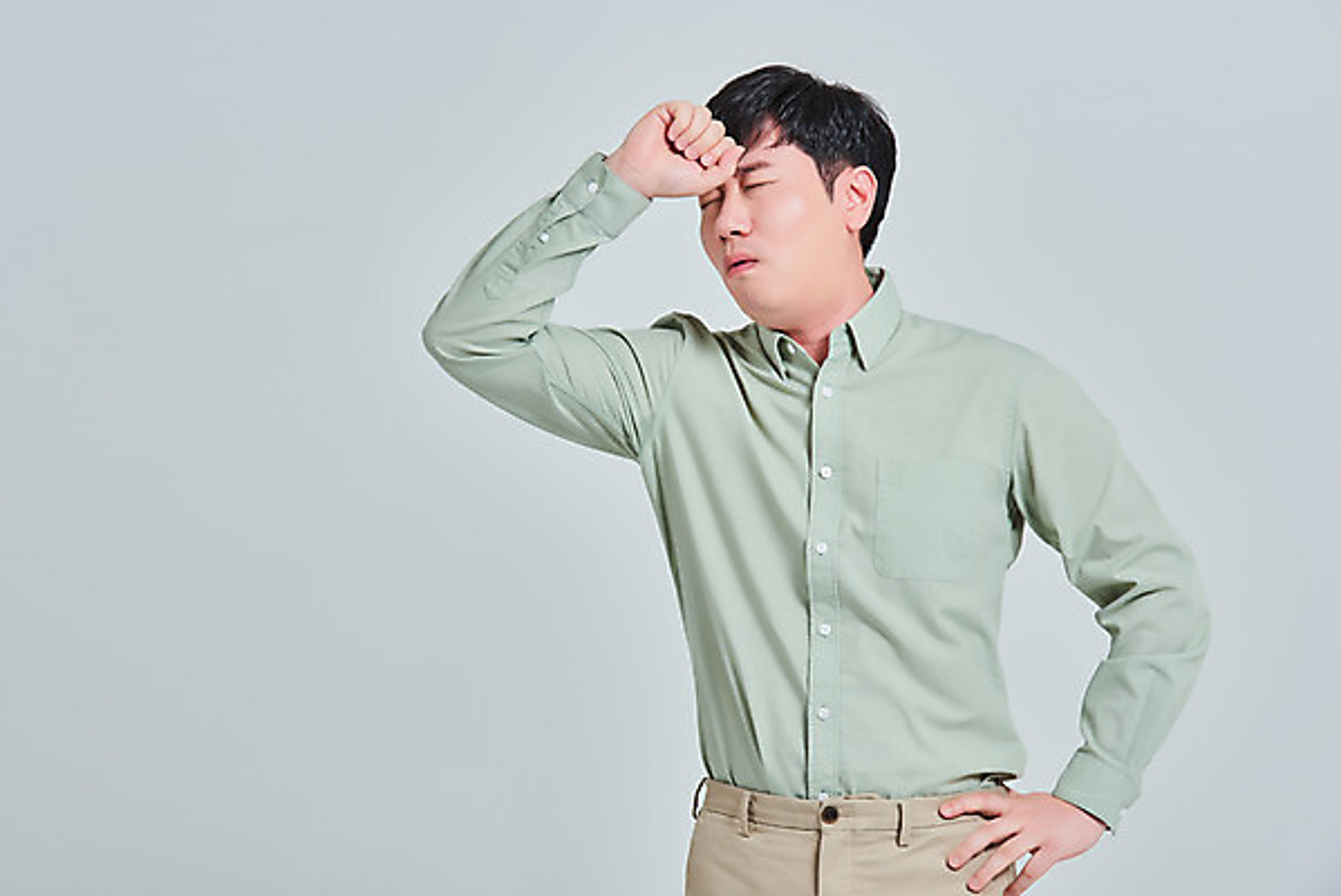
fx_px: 4658
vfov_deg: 11.0
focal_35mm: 125
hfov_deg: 16.4
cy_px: 448
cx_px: 670
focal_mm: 125
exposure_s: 1/125
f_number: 14
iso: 100
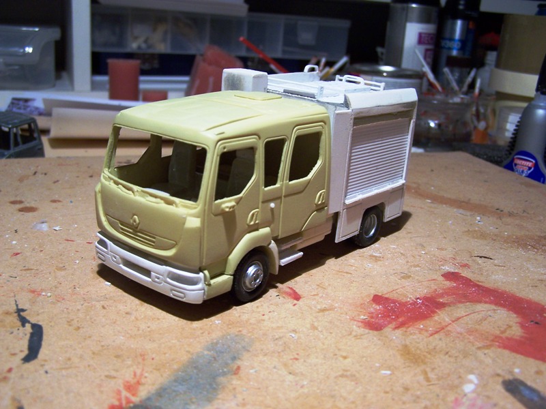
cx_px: 273
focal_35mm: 38
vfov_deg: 37.7
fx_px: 599
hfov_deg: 49.0
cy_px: 204
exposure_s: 1/30
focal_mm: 6.3
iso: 100
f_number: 2.8
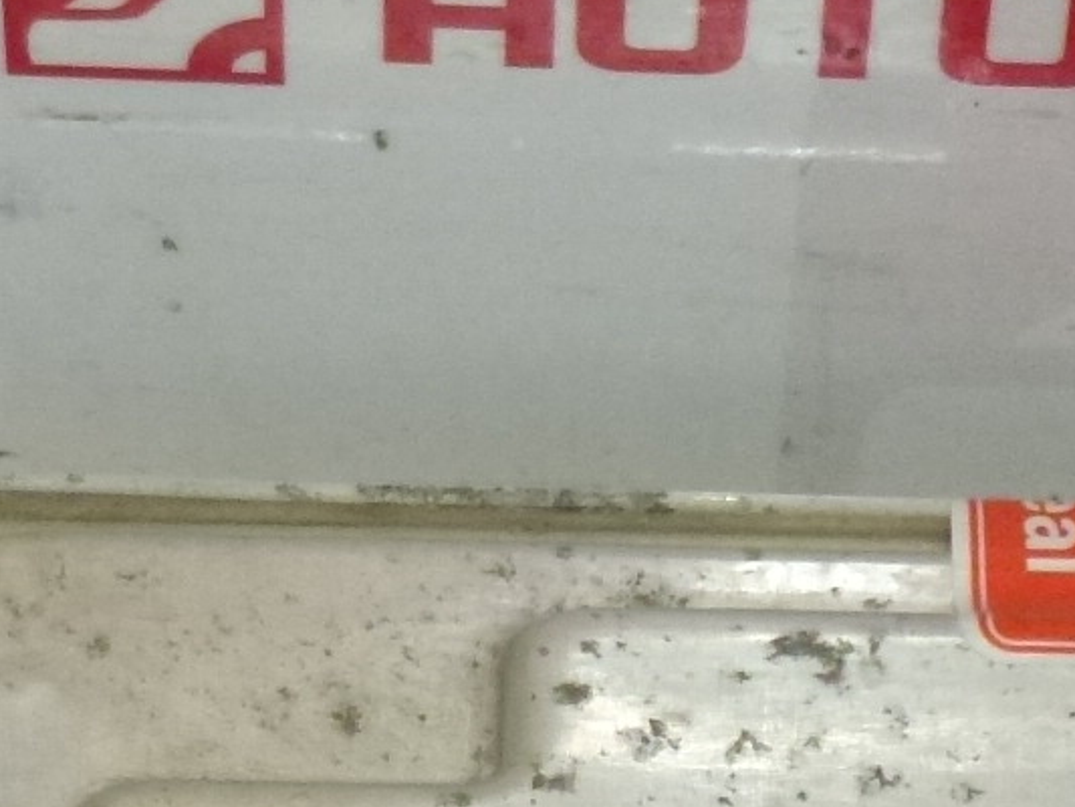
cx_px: 1065
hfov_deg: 9.0
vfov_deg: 6.7
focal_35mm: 219
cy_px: 1138
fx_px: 6803
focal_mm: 10.1
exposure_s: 1/200
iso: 400
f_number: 4.4
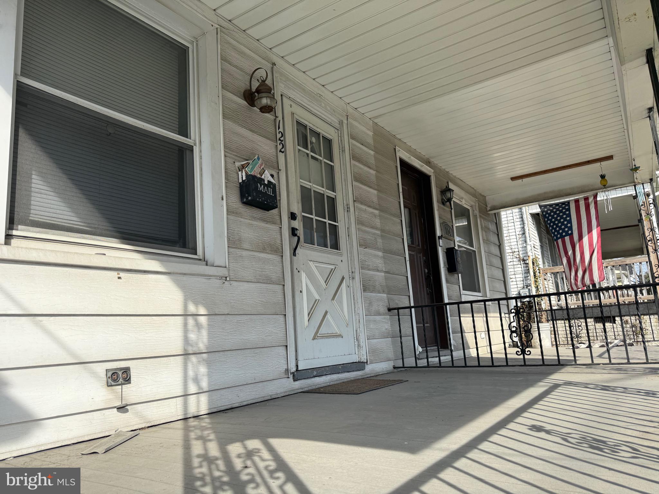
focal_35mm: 24
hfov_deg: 71.6
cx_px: 330
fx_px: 457
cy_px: 247
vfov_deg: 56.8
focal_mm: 6.76
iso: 80
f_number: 1.78
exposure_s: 1/2370
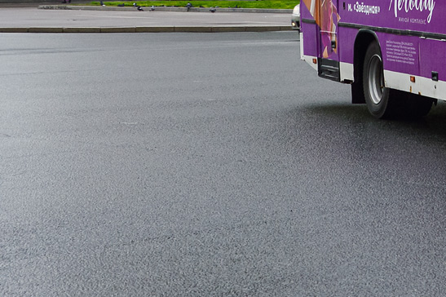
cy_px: -103
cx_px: 572
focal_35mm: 107
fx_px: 1325
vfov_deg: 12.3
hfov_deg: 17.9
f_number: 5.6
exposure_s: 1/400
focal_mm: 26
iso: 200
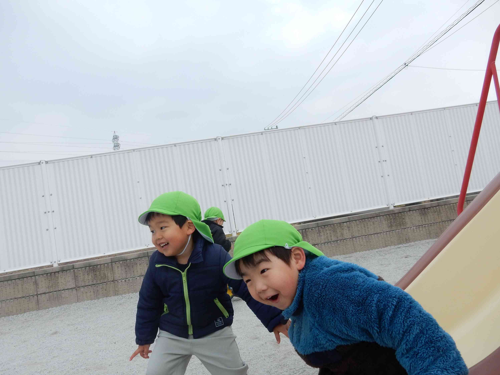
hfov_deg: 69.4
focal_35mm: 25
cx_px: 250
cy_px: 188
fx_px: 361
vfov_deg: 54.9
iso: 125
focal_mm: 4.5
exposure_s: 1/800
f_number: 3.7
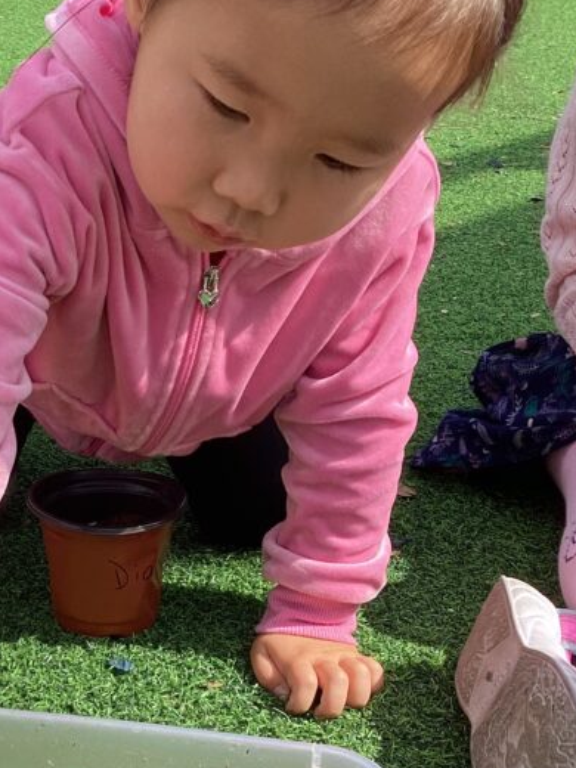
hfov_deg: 23.5
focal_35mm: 61
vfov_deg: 31.5
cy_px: 496
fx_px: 1353
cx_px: 68
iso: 25
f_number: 2.4
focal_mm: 3.3
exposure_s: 1/652
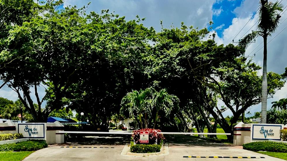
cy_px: 99
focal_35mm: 27
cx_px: 145
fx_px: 205
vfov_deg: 42.6
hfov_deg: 69.9
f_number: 1.78
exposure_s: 1/7576
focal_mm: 6.86
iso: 80
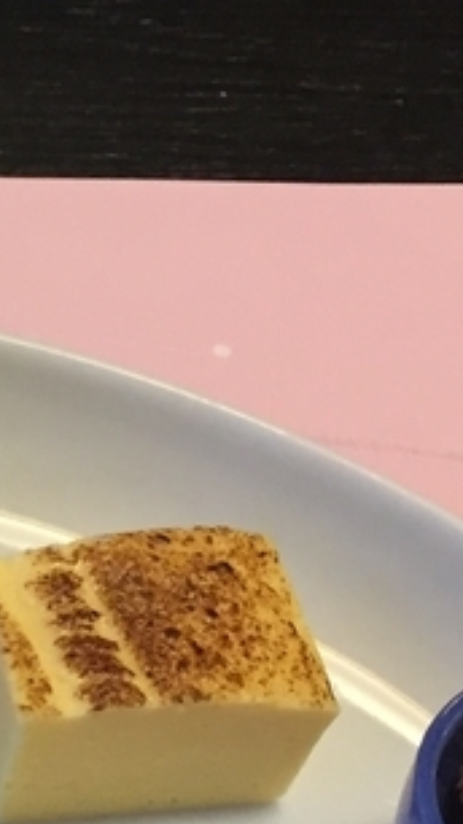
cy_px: 794
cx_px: -638
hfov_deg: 8.9
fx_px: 2708
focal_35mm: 124
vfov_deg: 17.0
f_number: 2.2
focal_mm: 4.15
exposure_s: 1/30
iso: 100
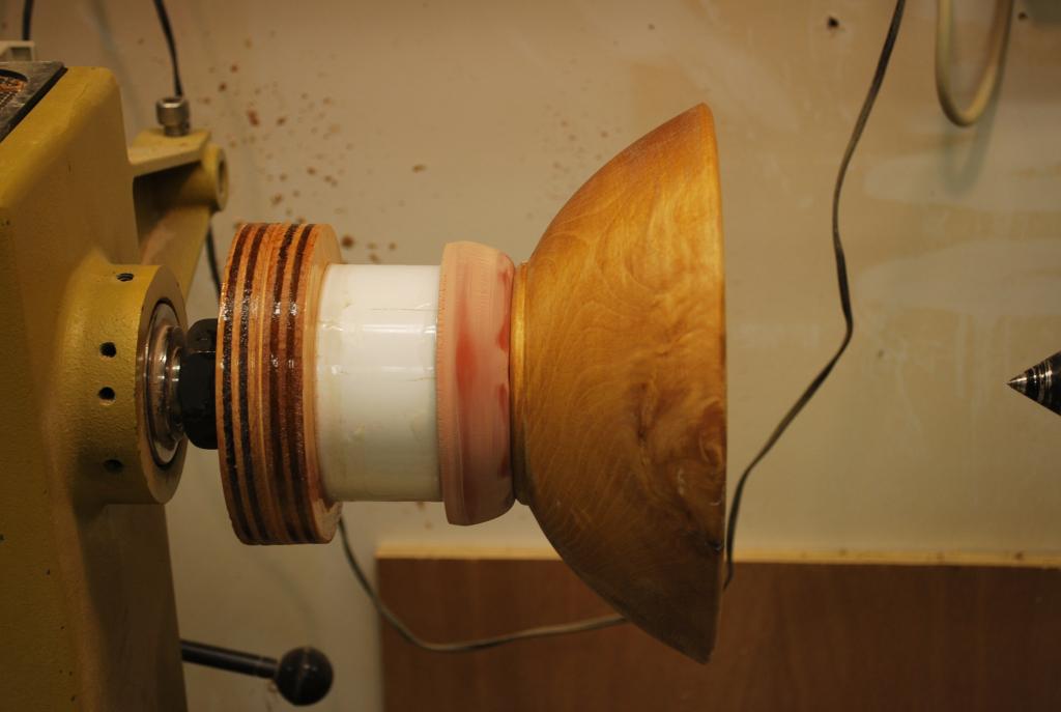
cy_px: 356
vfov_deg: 21.7
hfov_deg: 31.8
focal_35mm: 63
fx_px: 1860
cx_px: 530
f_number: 5.3
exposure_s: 1/30
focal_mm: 42
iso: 250
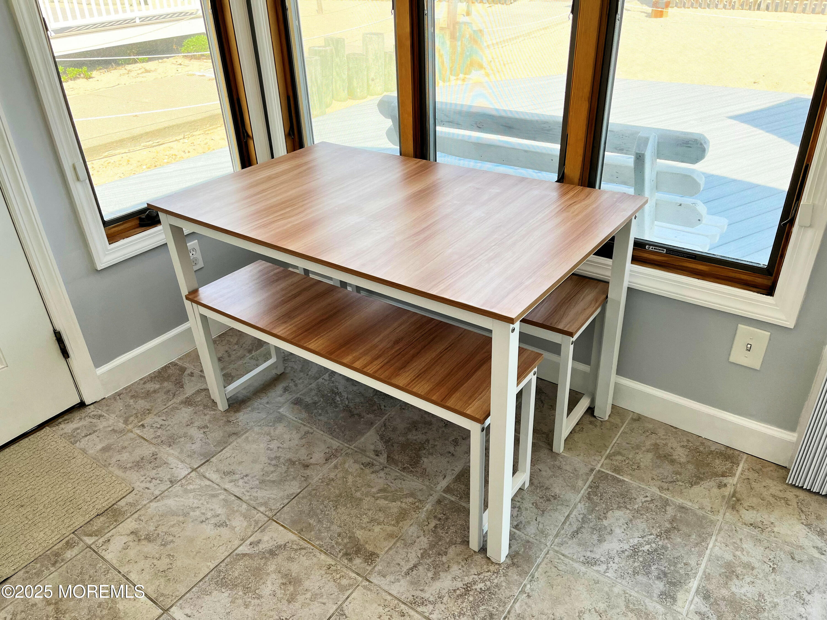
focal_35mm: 26
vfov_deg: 53.1
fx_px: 621
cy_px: 310
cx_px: 414
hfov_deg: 67.3
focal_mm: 5.1
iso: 50
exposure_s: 1/367
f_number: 1.6
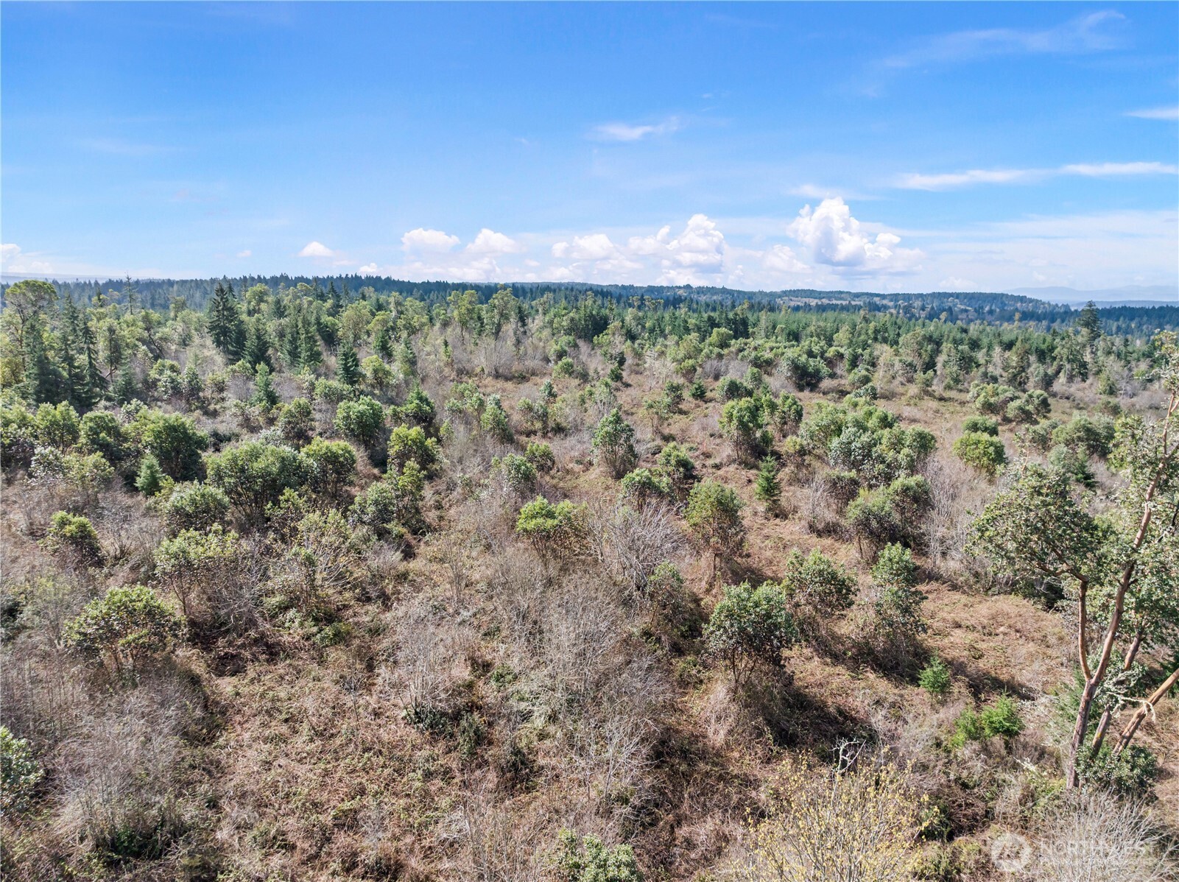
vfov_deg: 56.7
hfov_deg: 71.6
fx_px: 817
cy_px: 441
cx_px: 590
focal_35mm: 24
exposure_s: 1/2500
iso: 400
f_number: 2.8
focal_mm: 12.29
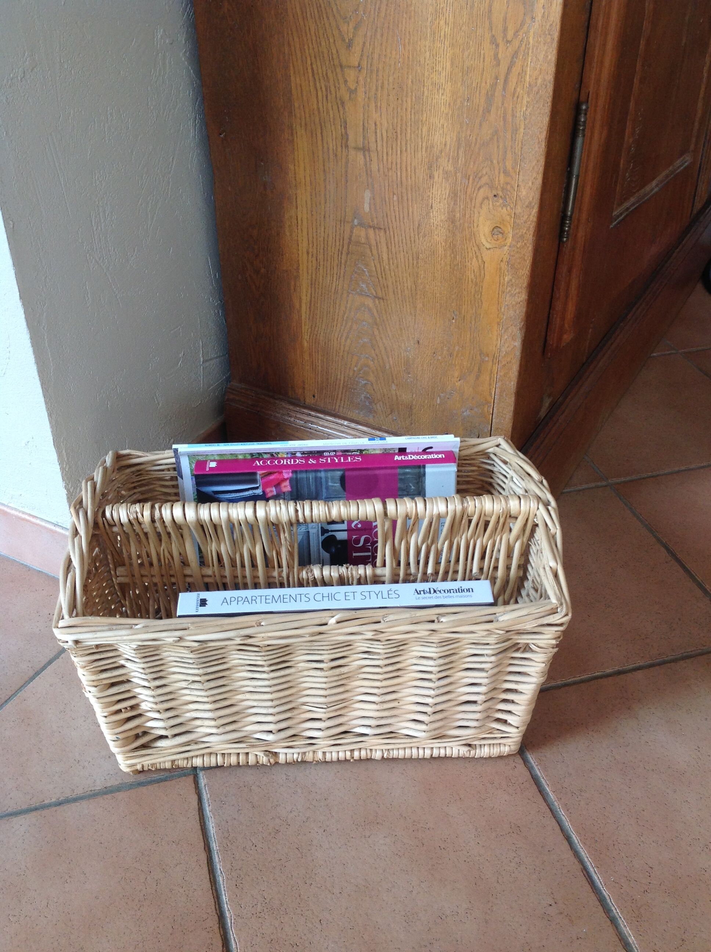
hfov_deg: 40.6
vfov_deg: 52.7
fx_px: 961
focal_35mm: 35
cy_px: 476
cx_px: 356
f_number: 2.4
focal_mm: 4.28
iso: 64
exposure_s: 1/60
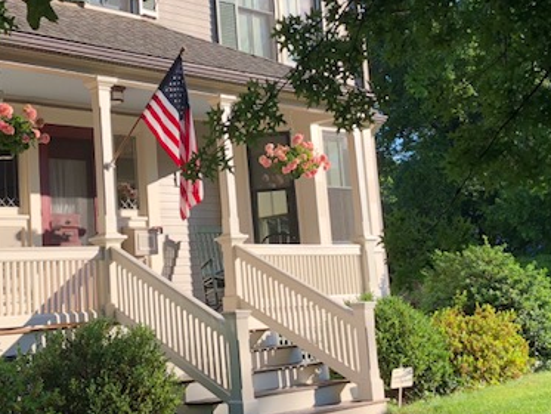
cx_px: 319
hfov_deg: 39.5
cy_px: 104
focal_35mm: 48
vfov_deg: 29.8
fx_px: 764
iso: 20
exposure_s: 1/516
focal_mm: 3.99
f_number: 1.8
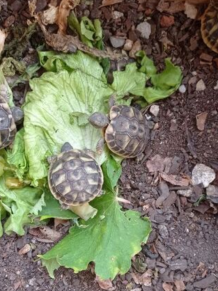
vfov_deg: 43.5
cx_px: 96
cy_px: 184
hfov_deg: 33.5
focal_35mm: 43
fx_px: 361
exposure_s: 1/230
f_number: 1.79
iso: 103
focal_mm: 4.74
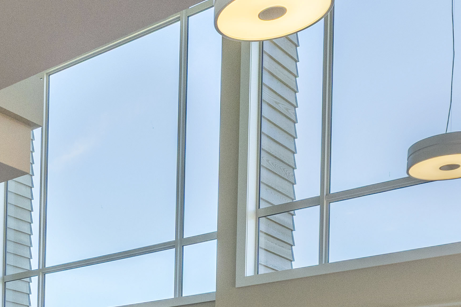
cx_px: -86
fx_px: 819
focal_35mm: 64
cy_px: 479
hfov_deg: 27.7
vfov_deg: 18.5
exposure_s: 1/1000
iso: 640
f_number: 8
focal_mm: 14
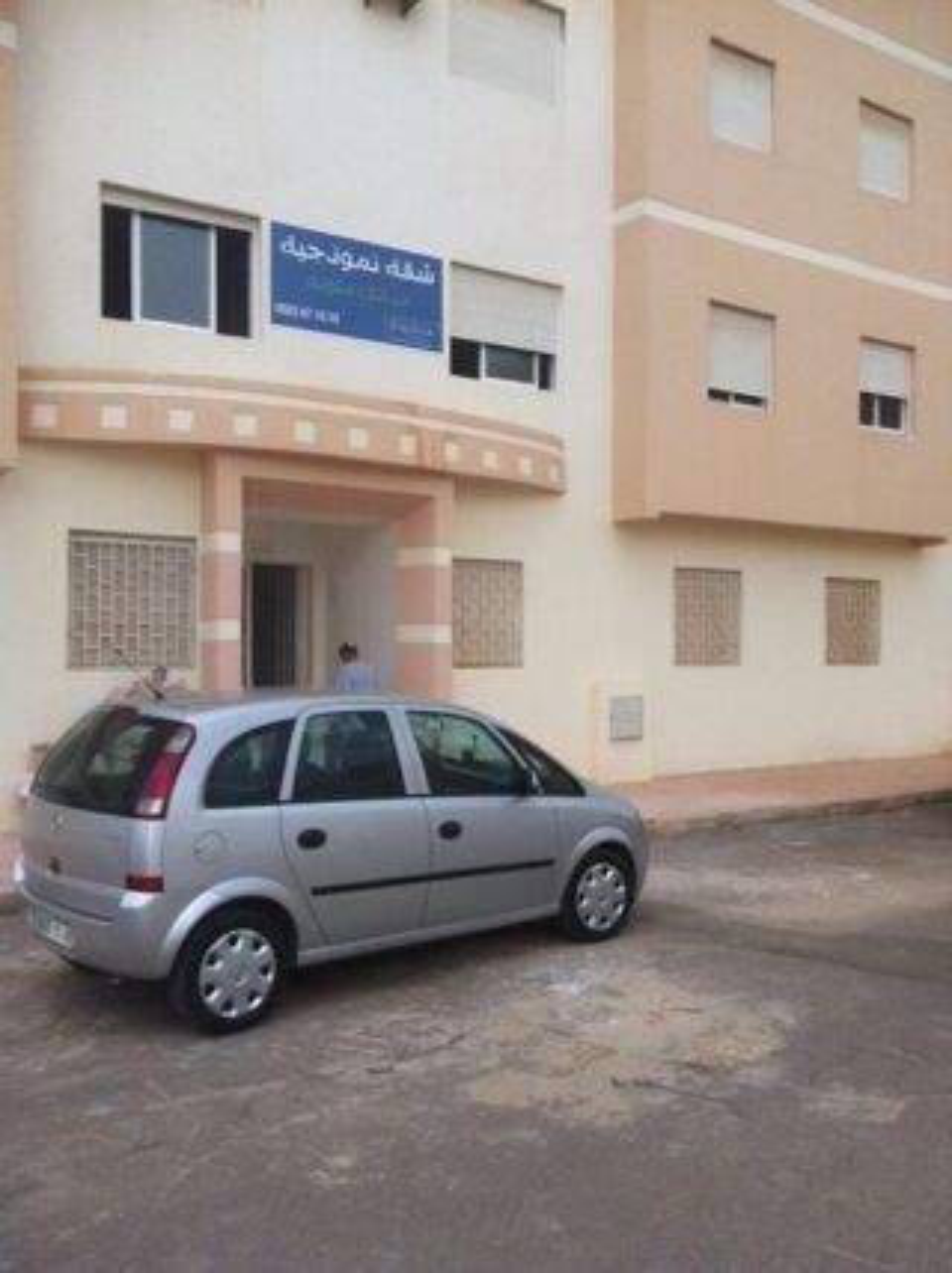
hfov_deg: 40.6
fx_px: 1286
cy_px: 636
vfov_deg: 52.7
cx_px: 476
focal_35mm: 35
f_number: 2.8
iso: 100
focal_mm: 3.85
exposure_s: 1/120
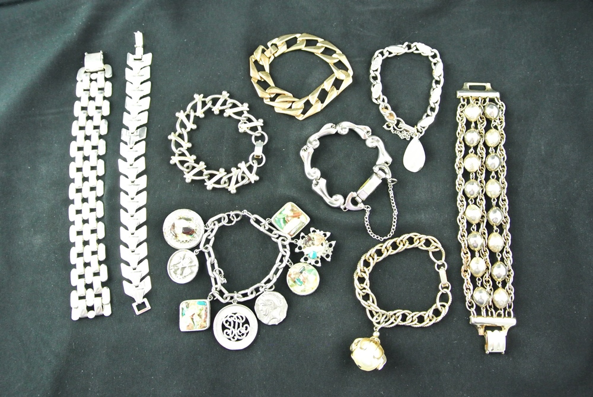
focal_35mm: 35
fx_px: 577
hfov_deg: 54.4
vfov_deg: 37.9
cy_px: 198
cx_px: 296
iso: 800
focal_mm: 13.1
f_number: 4
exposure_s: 1/50
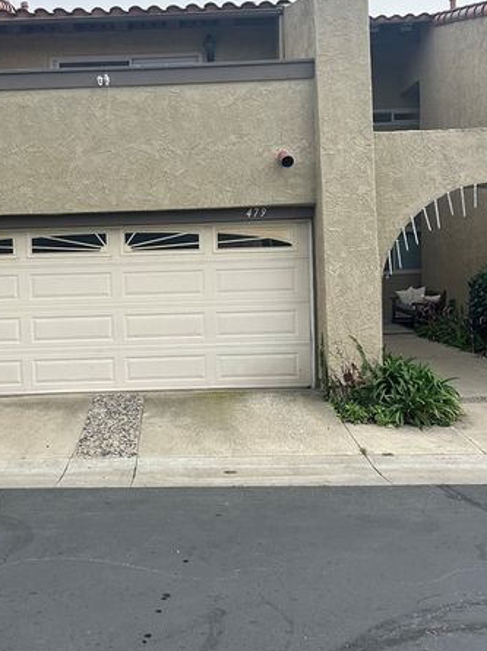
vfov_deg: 47.9
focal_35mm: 39
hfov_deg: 36.6
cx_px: 184
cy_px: 305
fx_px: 733
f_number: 1.5
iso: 50
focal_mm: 5.7
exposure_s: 1/2208
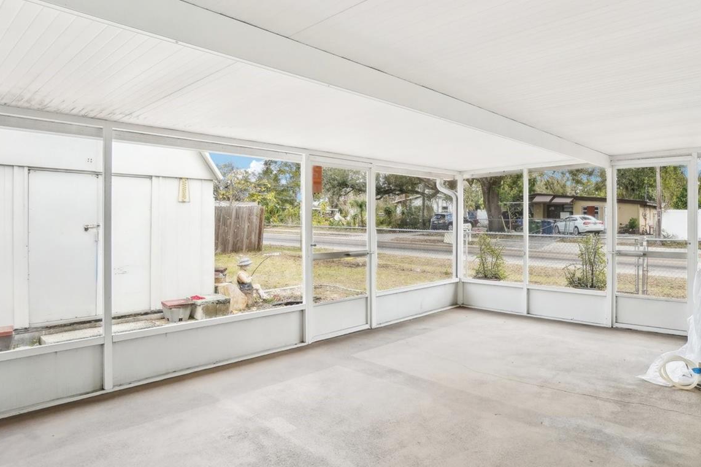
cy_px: 239
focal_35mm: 21
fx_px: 409
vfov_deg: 59.4
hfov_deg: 79.7
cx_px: 438
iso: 400
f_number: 8
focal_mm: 10
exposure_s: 1/160
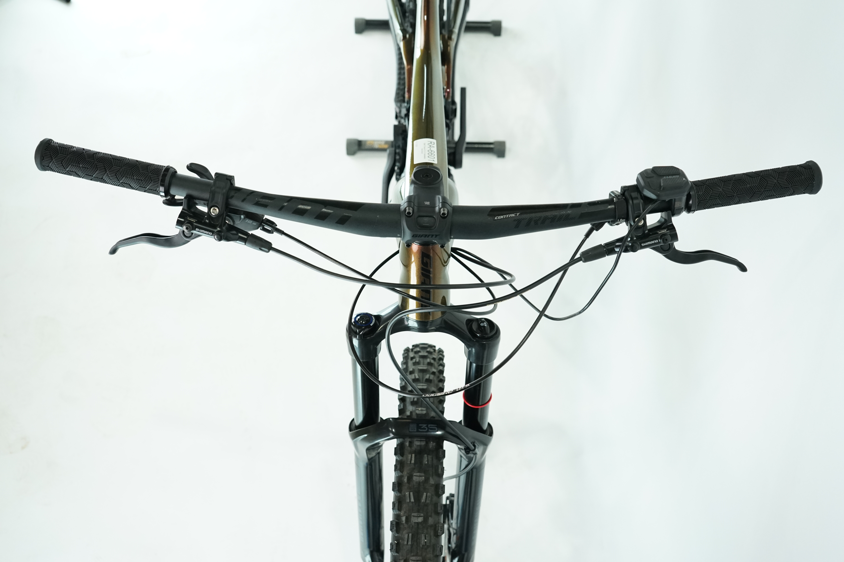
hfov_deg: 54.4
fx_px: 820
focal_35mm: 35
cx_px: 422
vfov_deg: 37.9
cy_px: 281
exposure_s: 1/200
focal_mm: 35
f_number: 5.6
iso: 2000
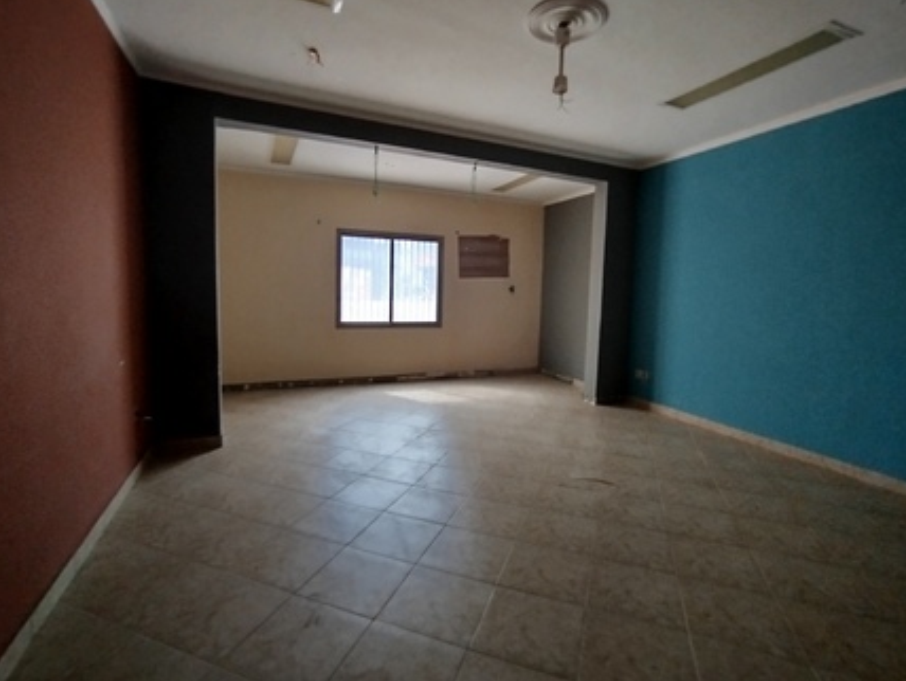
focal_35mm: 16
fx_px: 419
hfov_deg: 94.4
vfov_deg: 78.2
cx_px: 458
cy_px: 333
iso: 160
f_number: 2.2
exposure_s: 1/33
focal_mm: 1.65
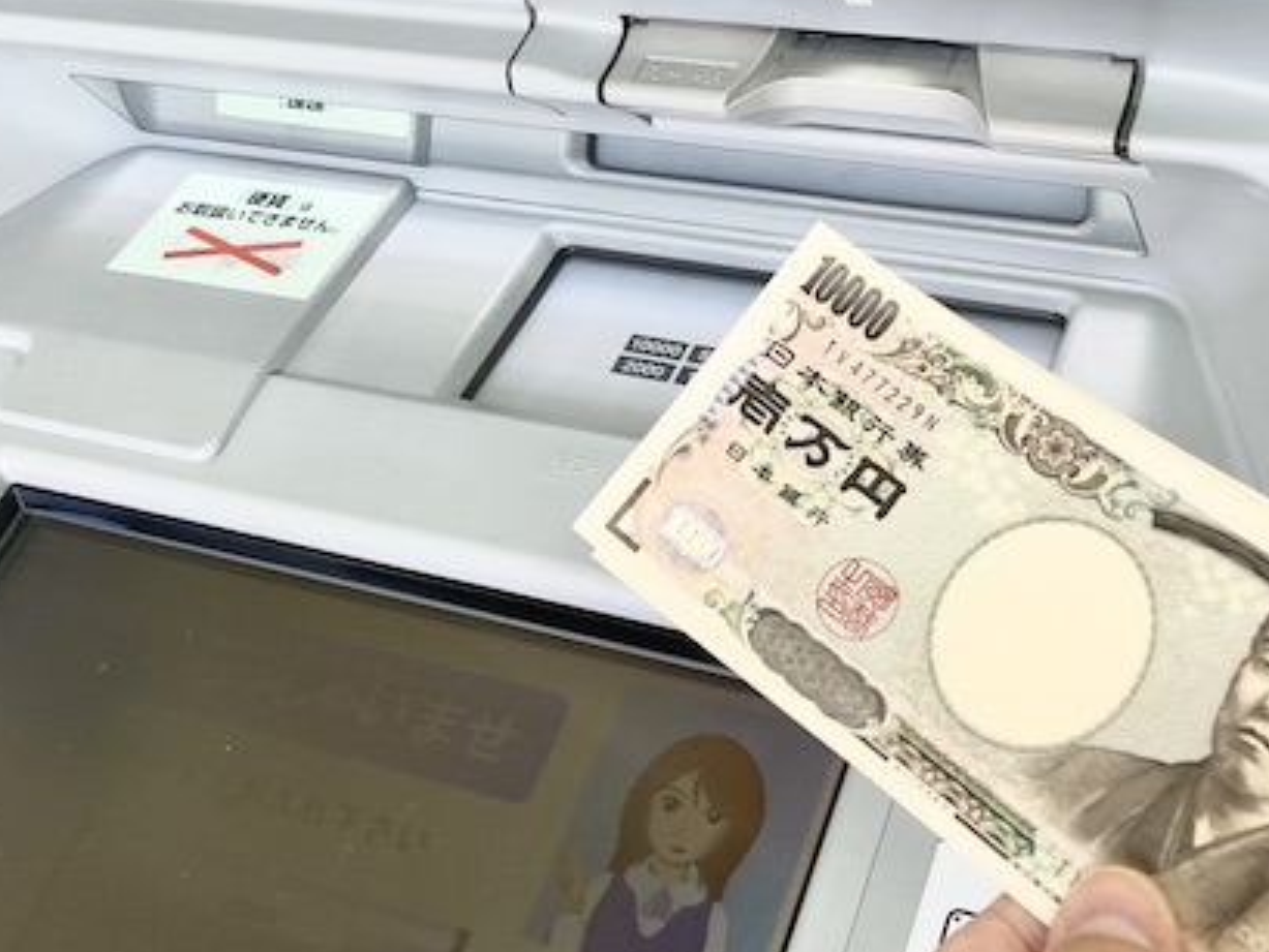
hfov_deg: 36.8
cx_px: 661
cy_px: 149
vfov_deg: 27.3
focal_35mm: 52
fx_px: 1907
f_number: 1.8
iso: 50
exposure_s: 1/100
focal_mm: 3.99
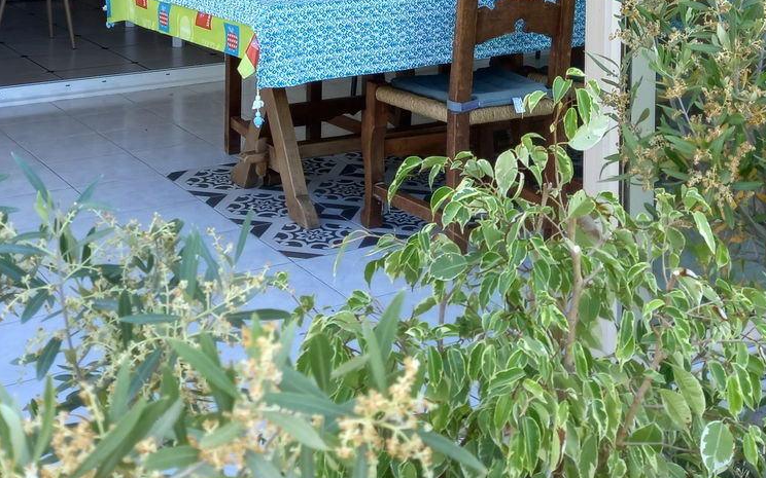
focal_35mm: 57
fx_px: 1190
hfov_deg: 35.6
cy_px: -98
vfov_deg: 21.2
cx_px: 312
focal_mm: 4.6
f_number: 2
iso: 40
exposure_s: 1/100
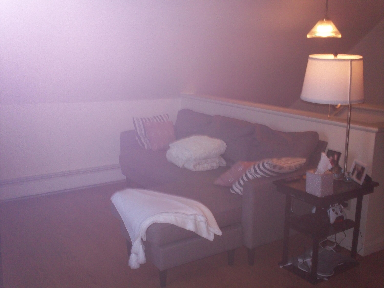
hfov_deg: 49.0
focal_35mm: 38
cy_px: 144
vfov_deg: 37.7
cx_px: 192
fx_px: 422
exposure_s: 1/30
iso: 160
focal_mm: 6.3
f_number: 4.5
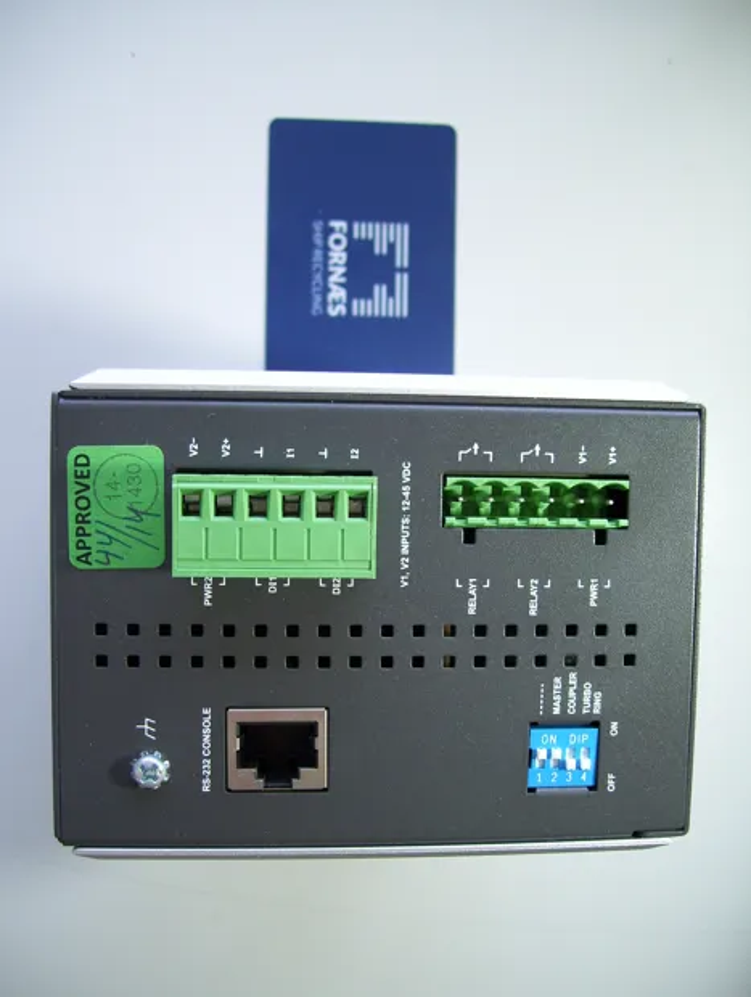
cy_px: 498
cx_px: 376
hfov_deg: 39.8
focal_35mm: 36
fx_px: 1039
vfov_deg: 51.3
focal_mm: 6
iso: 80
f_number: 2.7
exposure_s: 1/160
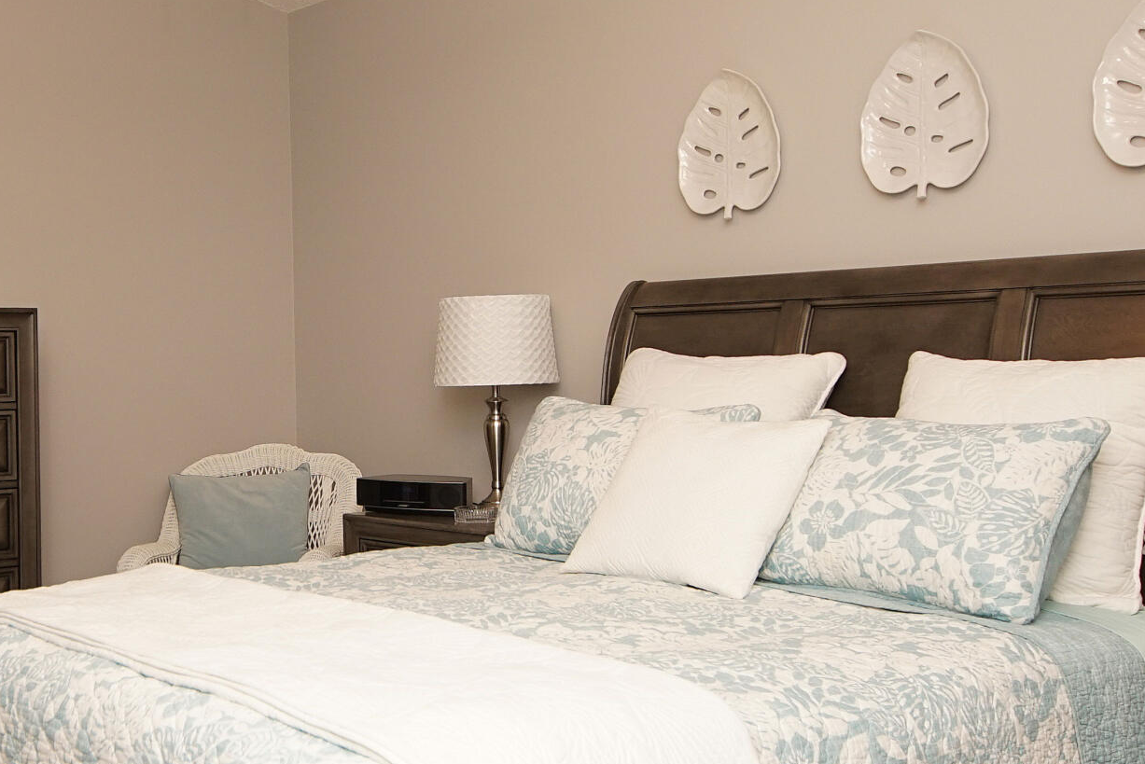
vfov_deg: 30.5
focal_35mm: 44
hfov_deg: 43.0
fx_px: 1400
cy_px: 398
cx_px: 276
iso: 320
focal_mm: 12
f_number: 4.5
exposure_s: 1/60
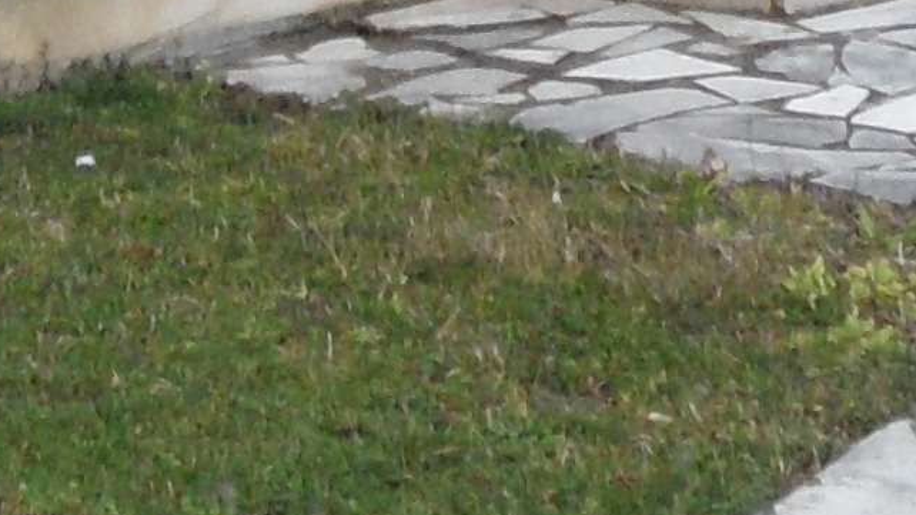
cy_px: -1615
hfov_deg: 13.0
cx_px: -64
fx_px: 3959
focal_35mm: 163
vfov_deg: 6.1
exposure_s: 1/180
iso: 80
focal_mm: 3.9
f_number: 3.2
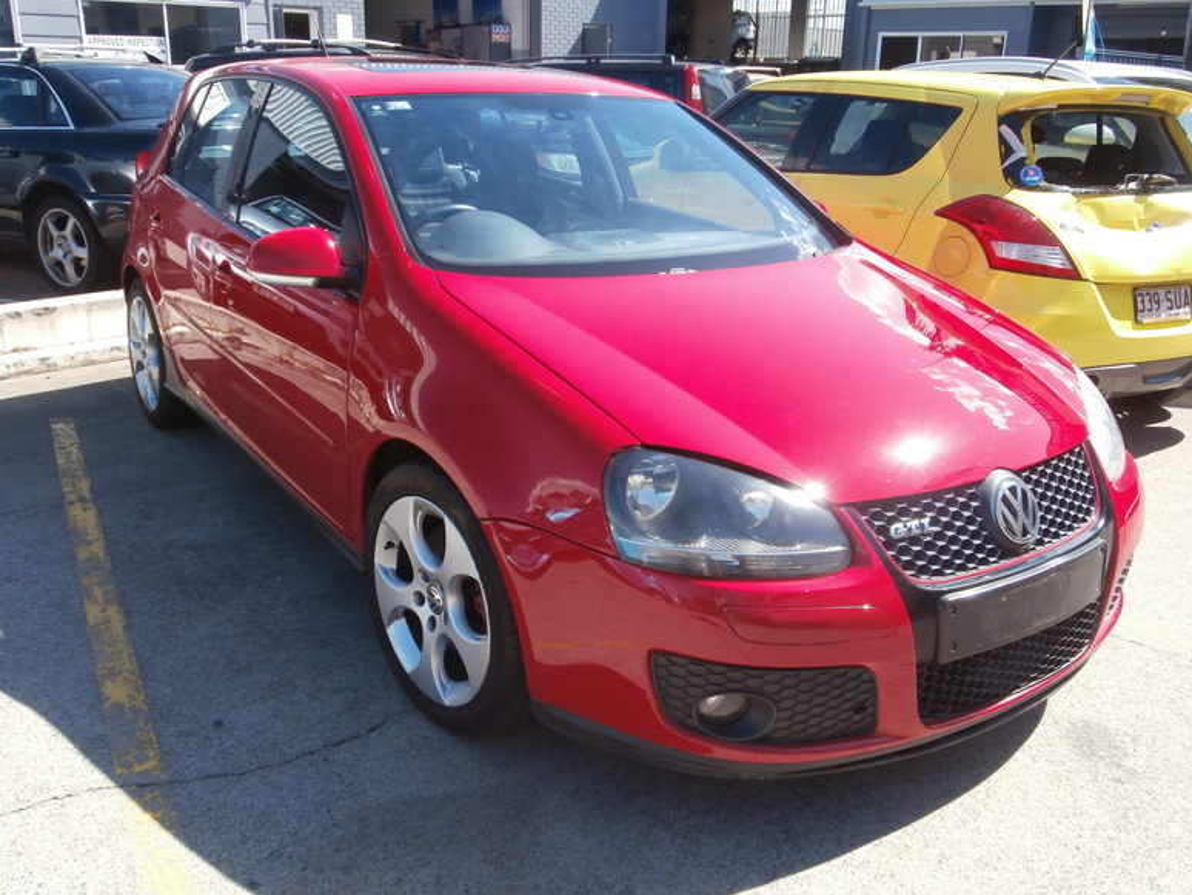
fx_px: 1068
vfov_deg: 45.5
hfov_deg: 58.3
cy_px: 434
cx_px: 579
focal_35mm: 31
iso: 100
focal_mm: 5.36
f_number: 3.5
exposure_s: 1/320
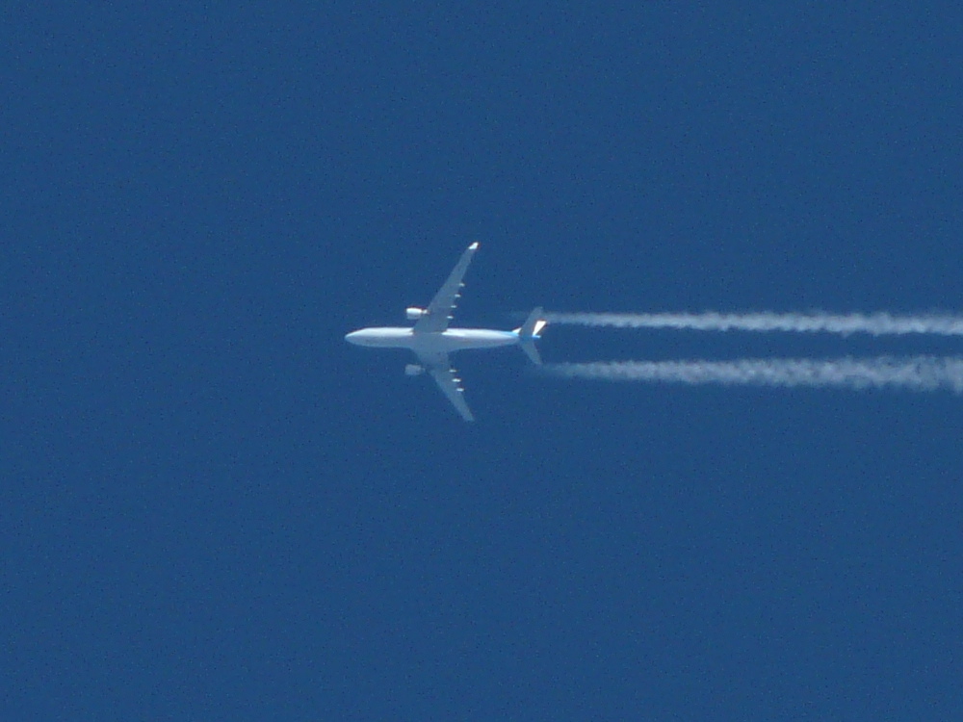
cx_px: 482
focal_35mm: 504
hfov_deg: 3.9
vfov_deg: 3.0
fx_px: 14021
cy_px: 361
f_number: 6.3
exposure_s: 1/400
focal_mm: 82.8
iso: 100
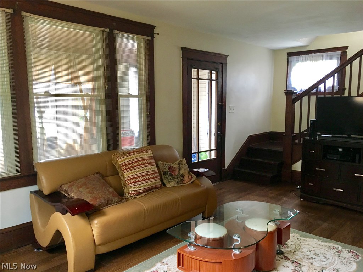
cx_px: 182
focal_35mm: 29
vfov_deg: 48.2
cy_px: 136
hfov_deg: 61.7
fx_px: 304
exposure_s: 1/30
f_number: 2.2
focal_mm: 4.15
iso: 100
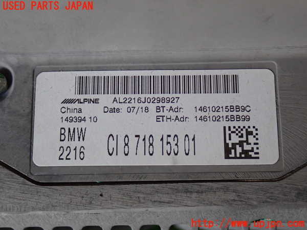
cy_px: 115
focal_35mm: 54
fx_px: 479
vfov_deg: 27.0
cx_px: 154
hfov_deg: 35.5
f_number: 3.3
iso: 320
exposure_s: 1/50
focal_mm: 9.65
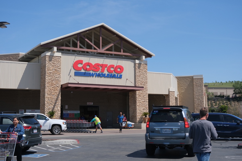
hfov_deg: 40.3
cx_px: 121
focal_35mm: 49
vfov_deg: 27.5
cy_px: 80
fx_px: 329
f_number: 4.5
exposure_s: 1/1800
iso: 320
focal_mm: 32.5
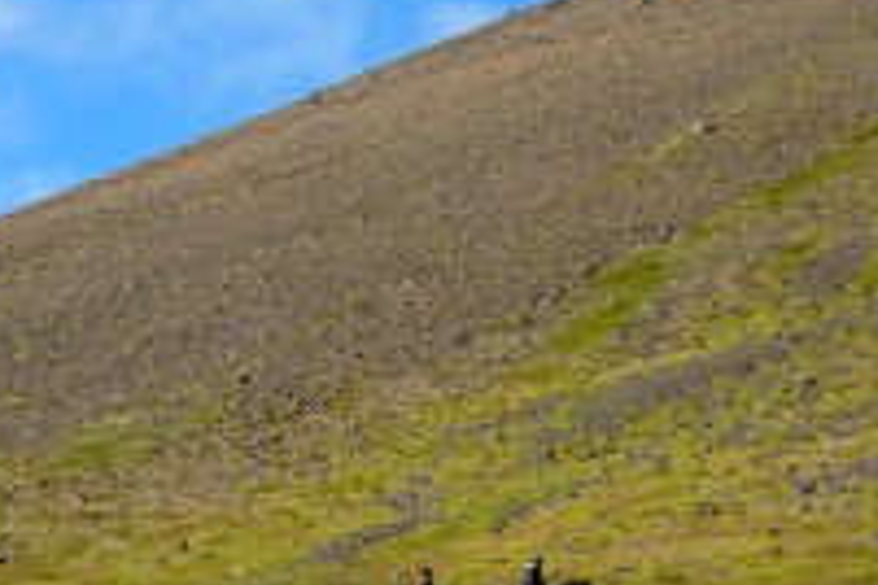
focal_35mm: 129
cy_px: 535
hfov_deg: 15.9
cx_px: 424
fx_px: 3146
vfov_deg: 10.6
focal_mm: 13.9
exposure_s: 1/500
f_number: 5.6
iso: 125
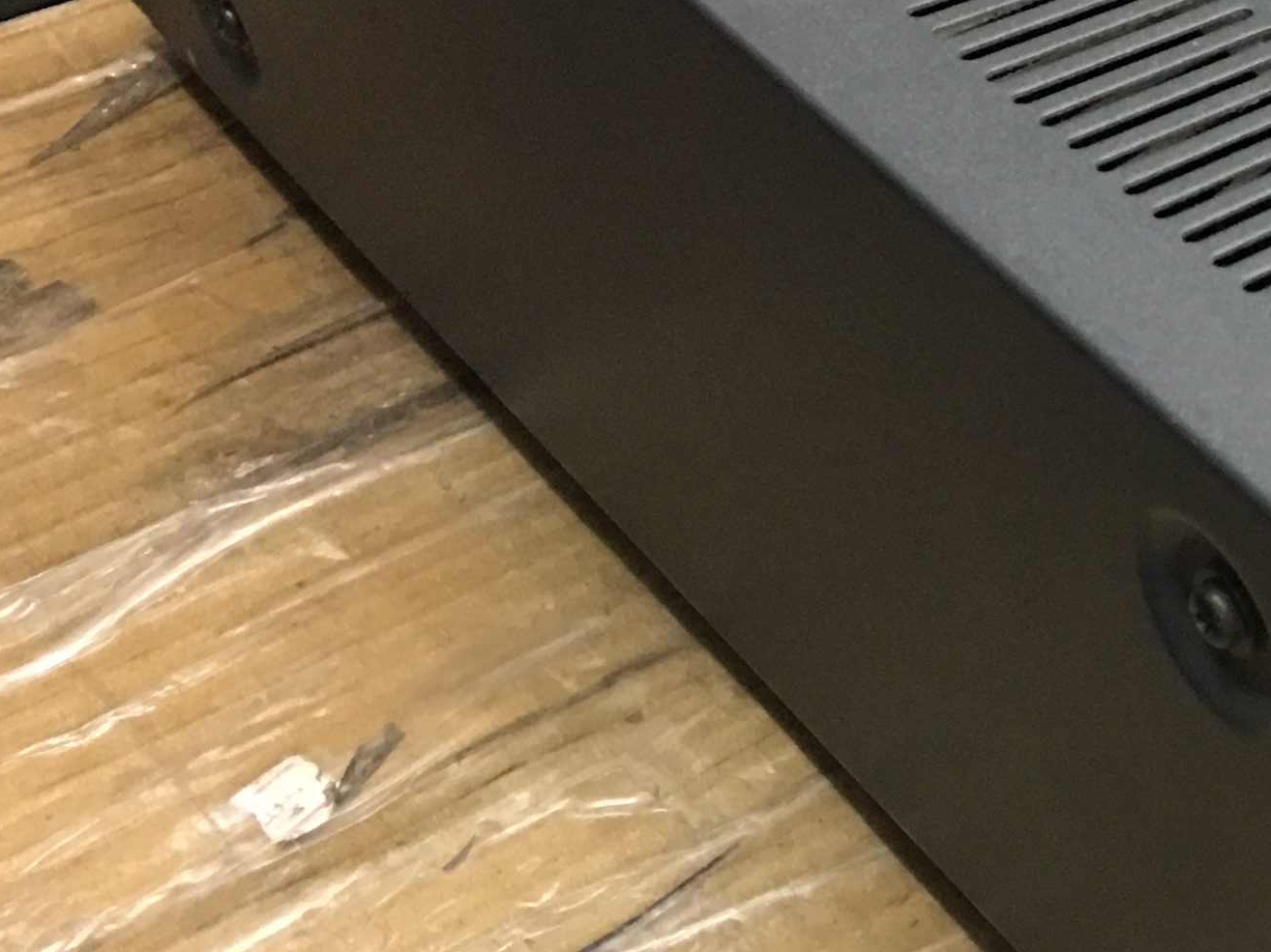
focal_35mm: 89
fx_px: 3267
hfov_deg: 19.4
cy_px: 141
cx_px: 1860
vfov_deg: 16.4
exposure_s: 1/17
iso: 125
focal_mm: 4.15
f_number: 2.2
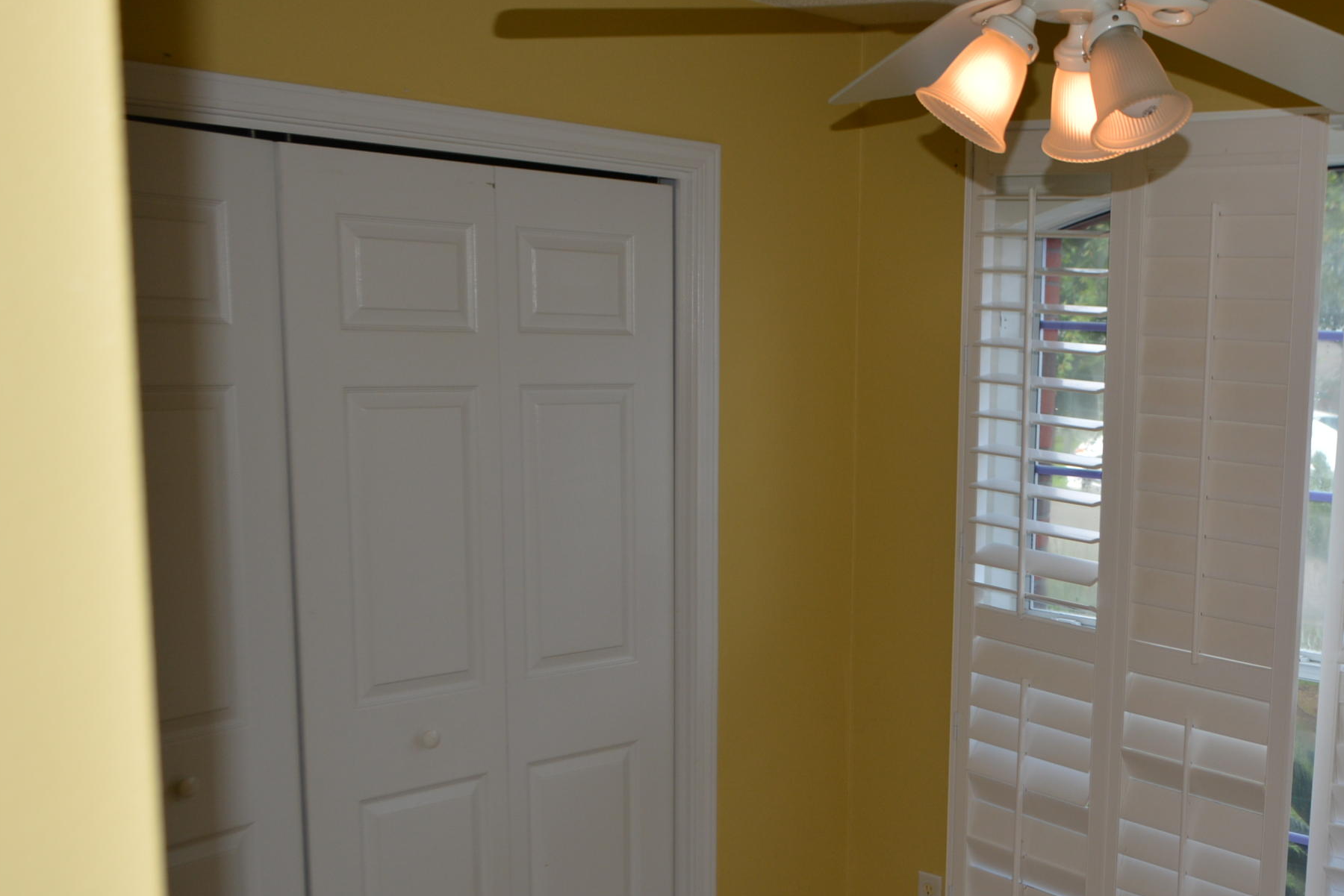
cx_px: 1073
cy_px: 629
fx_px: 1680
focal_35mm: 45
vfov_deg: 29.6
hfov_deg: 41.7
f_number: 3.5
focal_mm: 18
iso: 100
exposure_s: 1/200
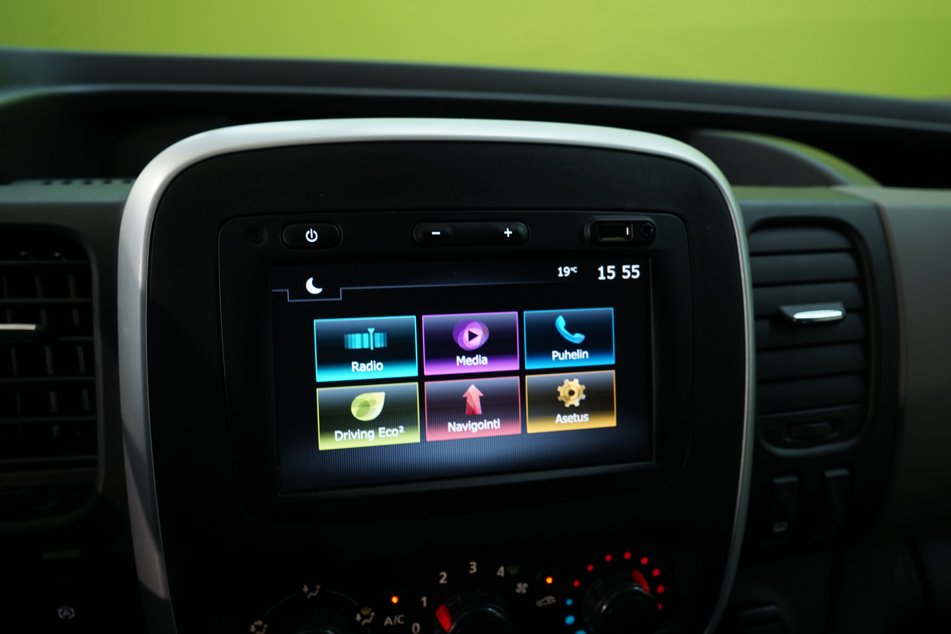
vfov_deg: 45.0
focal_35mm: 29
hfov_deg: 63.7
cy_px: 317
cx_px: 476
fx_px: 766
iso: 500
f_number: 6.3
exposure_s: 1/13
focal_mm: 29
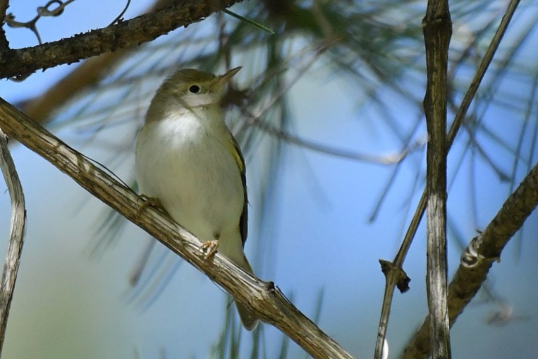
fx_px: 11205
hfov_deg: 2.8
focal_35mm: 750
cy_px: 180
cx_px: 269
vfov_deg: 1.8
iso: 1600
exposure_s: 1/2000
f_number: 5.6
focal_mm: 500
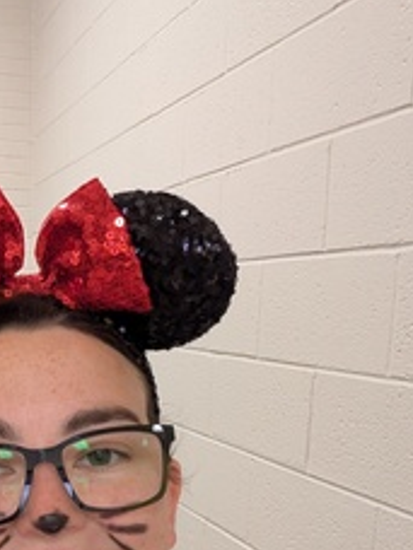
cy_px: 420
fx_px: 732
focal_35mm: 46
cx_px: 47
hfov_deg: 30.2
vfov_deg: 40.0
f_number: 2.2
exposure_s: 1/33.3
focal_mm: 2.74
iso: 461
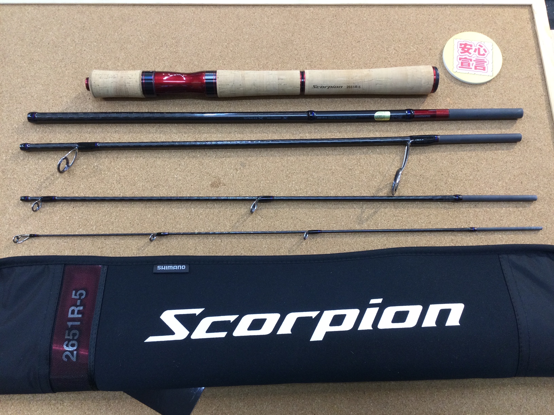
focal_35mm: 31
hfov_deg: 58.4
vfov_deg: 45.4
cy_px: 208
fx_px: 496
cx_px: 277
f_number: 2.4
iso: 50
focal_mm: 3.3
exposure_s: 1/30
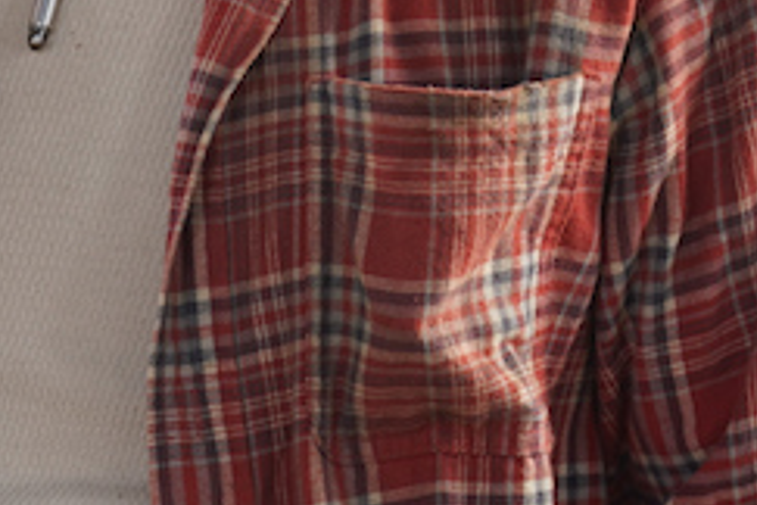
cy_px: -168
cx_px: -782
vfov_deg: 2.1
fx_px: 14024
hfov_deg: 3.1
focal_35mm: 667
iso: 100
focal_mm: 135
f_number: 2.5
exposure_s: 1/200
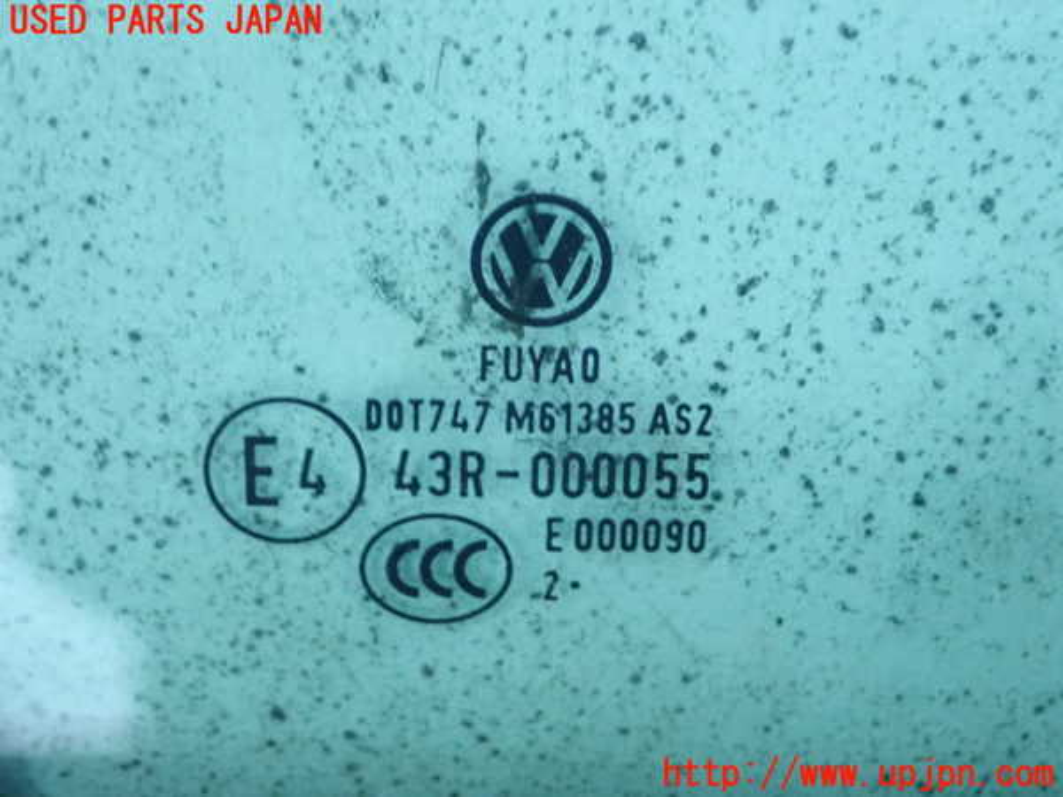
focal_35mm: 70
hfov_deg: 27.8
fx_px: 2150
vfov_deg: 21.0
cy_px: 398
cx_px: 532
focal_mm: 12.6
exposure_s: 1/10
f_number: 4
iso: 1600
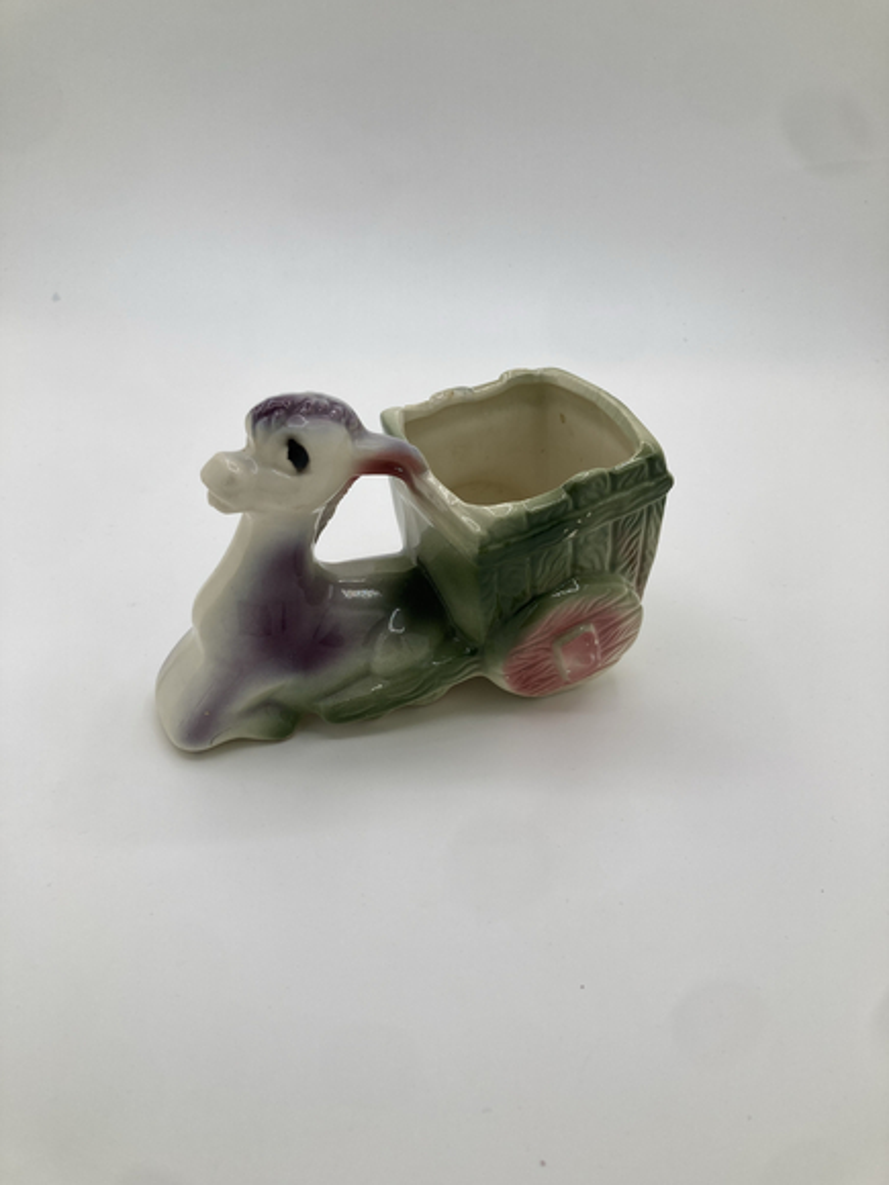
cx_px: 444
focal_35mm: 28
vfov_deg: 63.4
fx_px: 959
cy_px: 592
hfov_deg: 49.7
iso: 20
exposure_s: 1/232
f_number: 1.8
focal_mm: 3.99
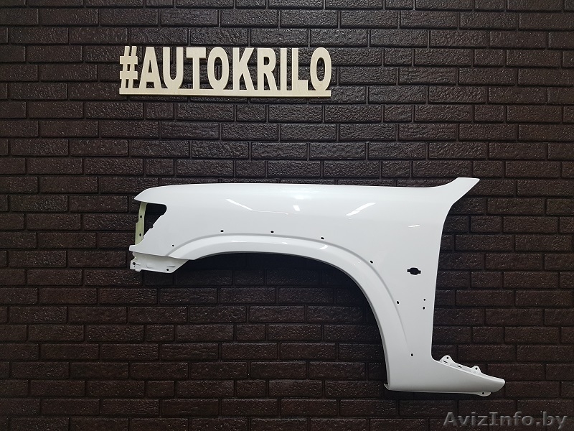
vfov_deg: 53.1
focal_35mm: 26
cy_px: 216
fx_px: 431
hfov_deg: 67.3
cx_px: 287
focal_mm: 4.2
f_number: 1.7
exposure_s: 1/50
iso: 100
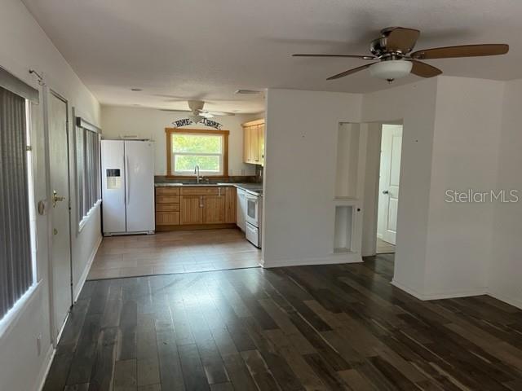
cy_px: 196
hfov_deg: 67.3
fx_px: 392
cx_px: 261
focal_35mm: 26
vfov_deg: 53.1
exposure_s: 1/74
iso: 125
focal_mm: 5.1
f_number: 1.6
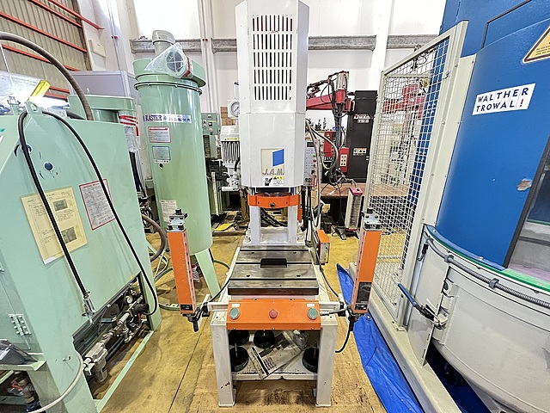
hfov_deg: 106.2
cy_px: 206
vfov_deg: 89.9
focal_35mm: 13
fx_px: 207
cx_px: 275
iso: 640
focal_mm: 1.57
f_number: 1.8
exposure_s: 1/60
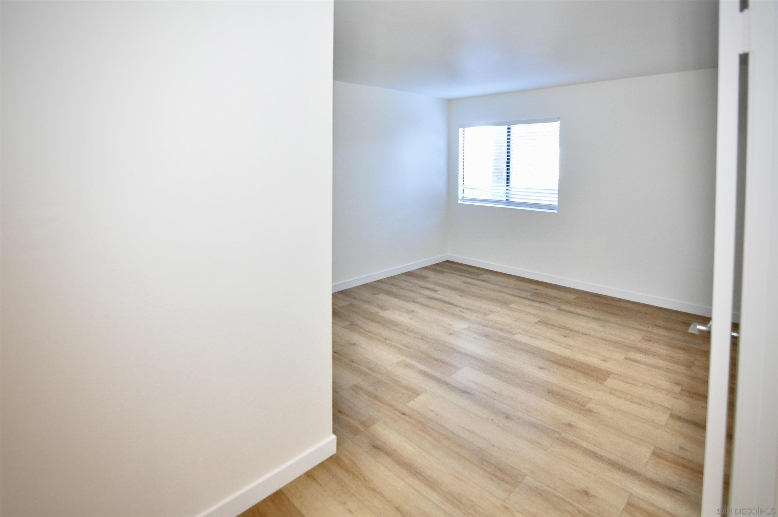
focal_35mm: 16
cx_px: 389
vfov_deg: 71.9
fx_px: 356
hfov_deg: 95.1
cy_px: 258
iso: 800
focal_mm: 11
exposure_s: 1/30
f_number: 2.8
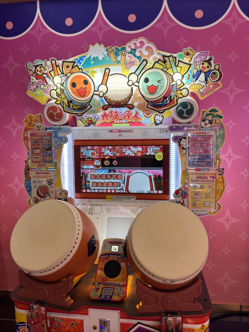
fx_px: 249
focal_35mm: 26
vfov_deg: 67.3
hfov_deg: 53.1
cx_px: 124
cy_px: 166
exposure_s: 1/122
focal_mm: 5.96
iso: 50
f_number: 1.6
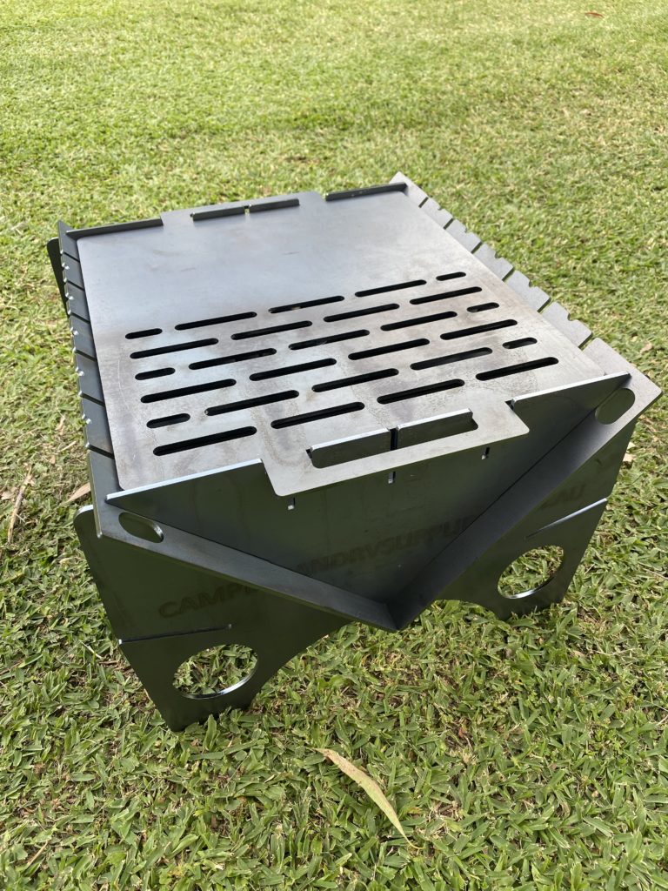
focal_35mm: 26
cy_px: 446
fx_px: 669
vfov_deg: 67.3
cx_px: 334
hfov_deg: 53.1
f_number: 1.8
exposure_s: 1/331
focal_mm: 4.25
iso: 32
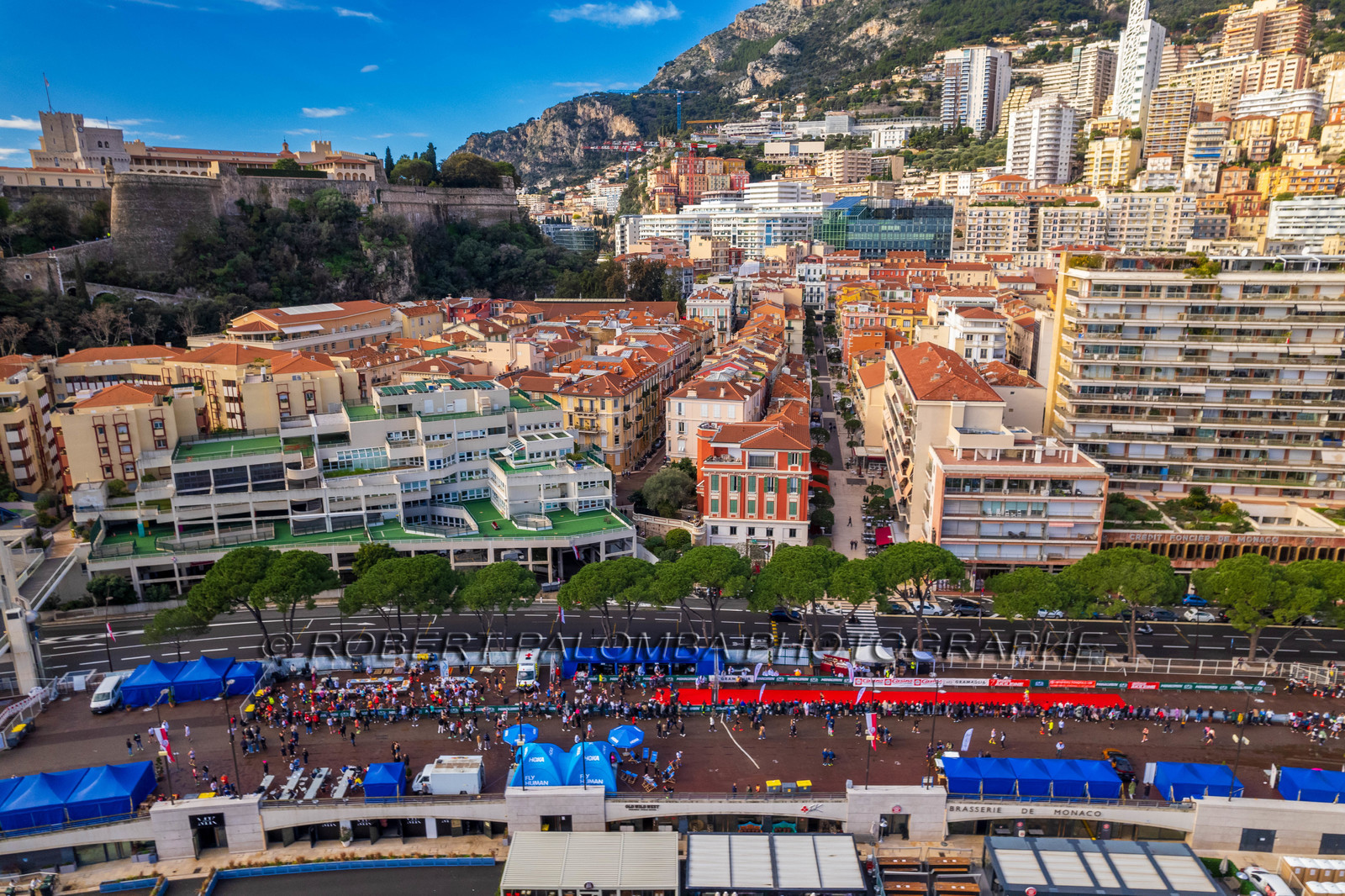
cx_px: 672
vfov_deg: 57.2
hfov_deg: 78.6
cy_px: 448
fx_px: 822
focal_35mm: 22
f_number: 2.8
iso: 200
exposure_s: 1/40
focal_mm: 8.4
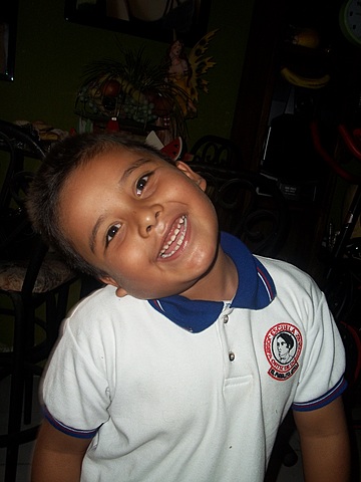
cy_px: 241
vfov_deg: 51.4
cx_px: 180
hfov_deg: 39.7
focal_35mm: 36
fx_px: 501
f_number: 3.1
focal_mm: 6.5
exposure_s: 1/30
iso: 80
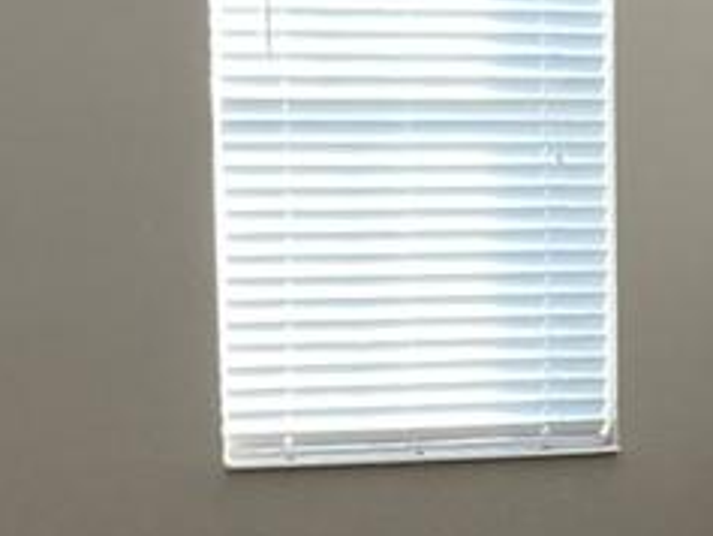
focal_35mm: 189
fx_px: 3895
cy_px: 575
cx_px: 761
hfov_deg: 10.3
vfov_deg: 7.8
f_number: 1.8
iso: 50
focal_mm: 3.99
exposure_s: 1/60
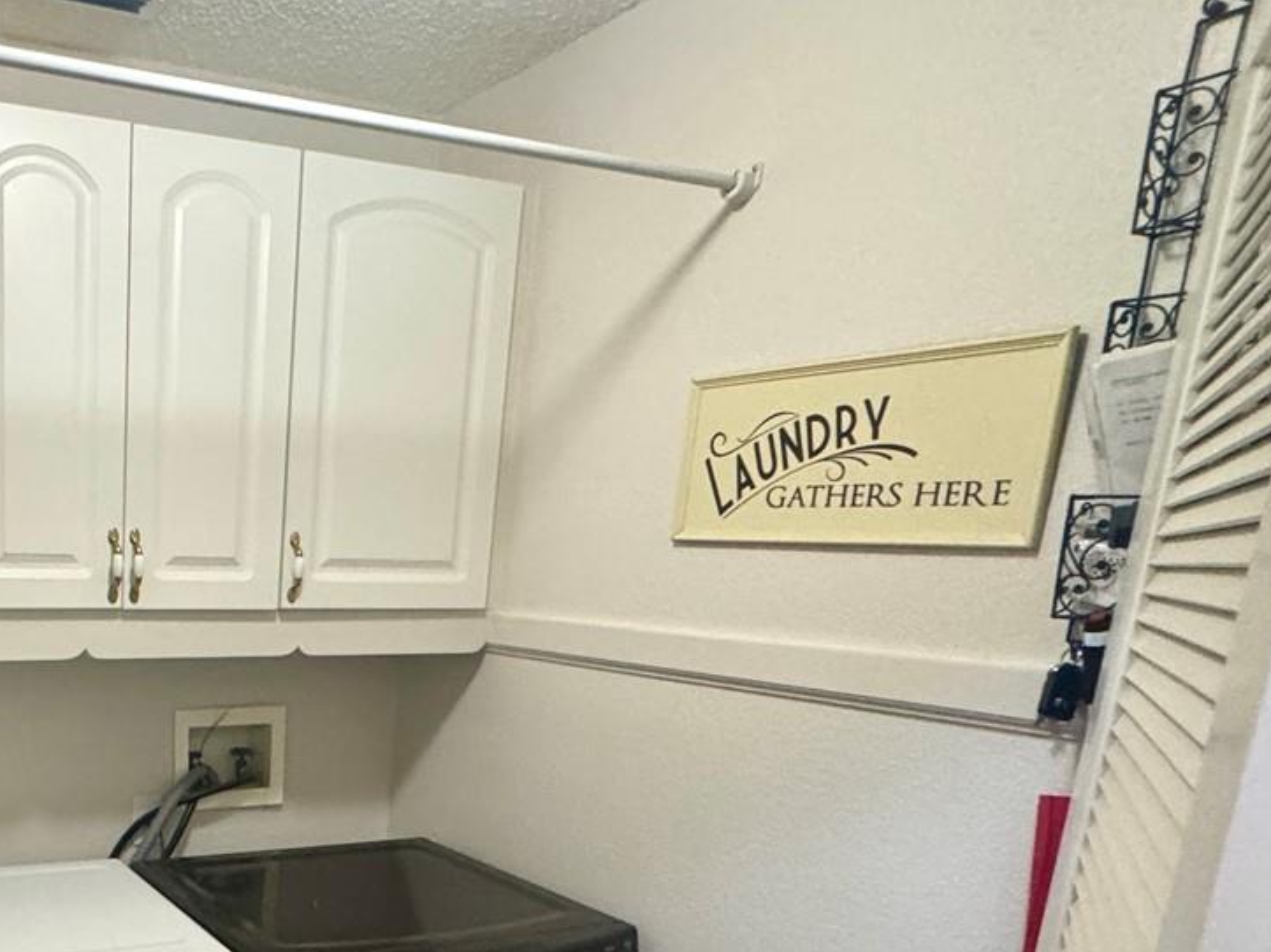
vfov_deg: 42.8
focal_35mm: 31
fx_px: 1138
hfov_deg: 51.7
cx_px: 134
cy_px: 799
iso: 500
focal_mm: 2.22
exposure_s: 1/60
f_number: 2.2
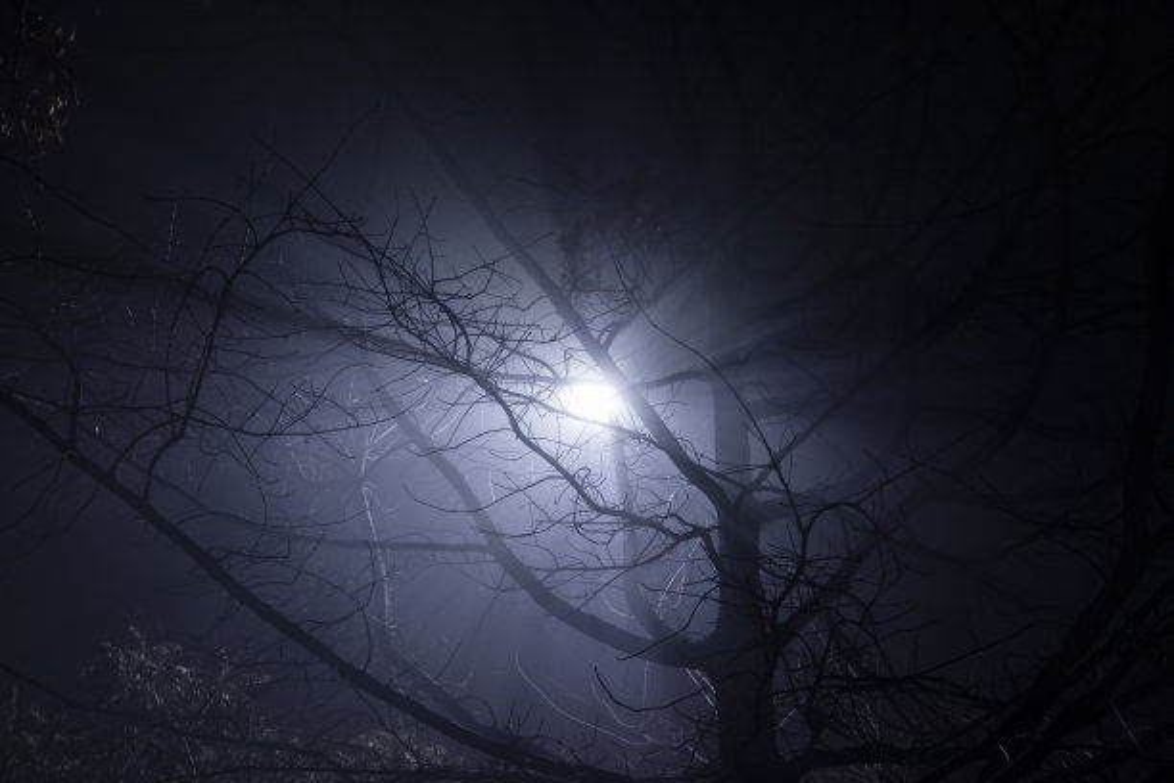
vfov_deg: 36.9
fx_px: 1174
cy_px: 392
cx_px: 587
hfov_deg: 53.1
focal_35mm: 36
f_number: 3.2
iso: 1250
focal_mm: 24.3
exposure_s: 1/60
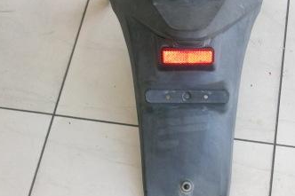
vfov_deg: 15.7
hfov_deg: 23.3
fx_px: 713
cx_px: 194
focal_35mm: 87
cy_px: 102
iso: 50
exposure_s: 1/30
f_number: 3.6
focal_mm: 10.2
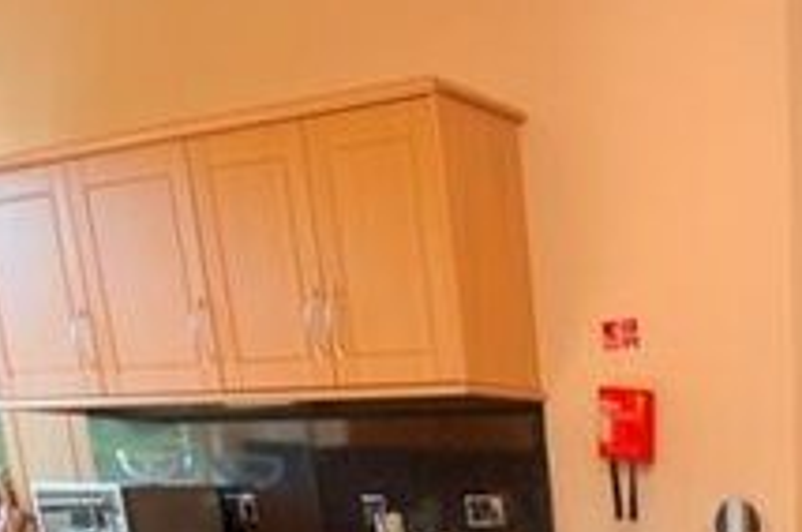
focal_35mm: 49
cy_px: 826
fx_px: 1090
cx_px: 941
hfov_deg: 33.5
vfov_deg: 22.1
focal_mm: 10
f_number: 4
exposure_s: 1/60
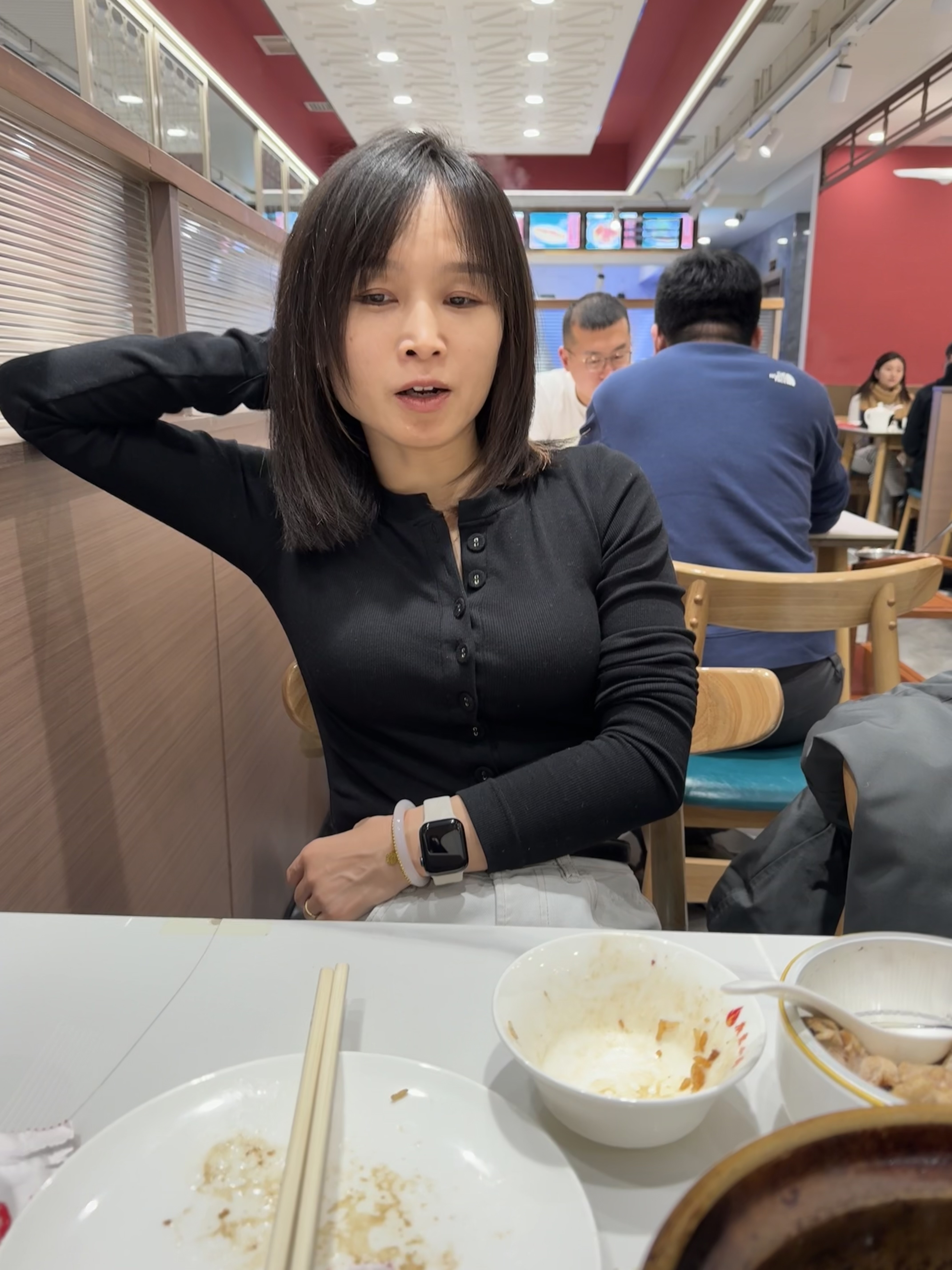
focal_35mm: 24
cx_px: 476
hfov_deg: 56.8
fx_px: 880
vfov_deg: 71.6
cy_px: 635
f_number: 1.78
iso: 100
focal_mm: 6.76
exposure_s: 1/100
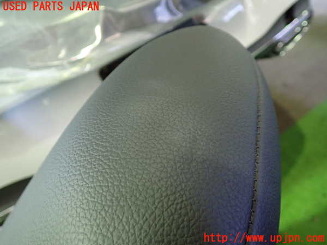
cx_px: 164
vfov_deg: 46.8
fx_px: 283
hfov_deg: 60.0
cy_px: 122
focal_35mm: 30
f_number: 2.3
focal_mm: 5.4
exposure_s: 1/40
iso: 1000
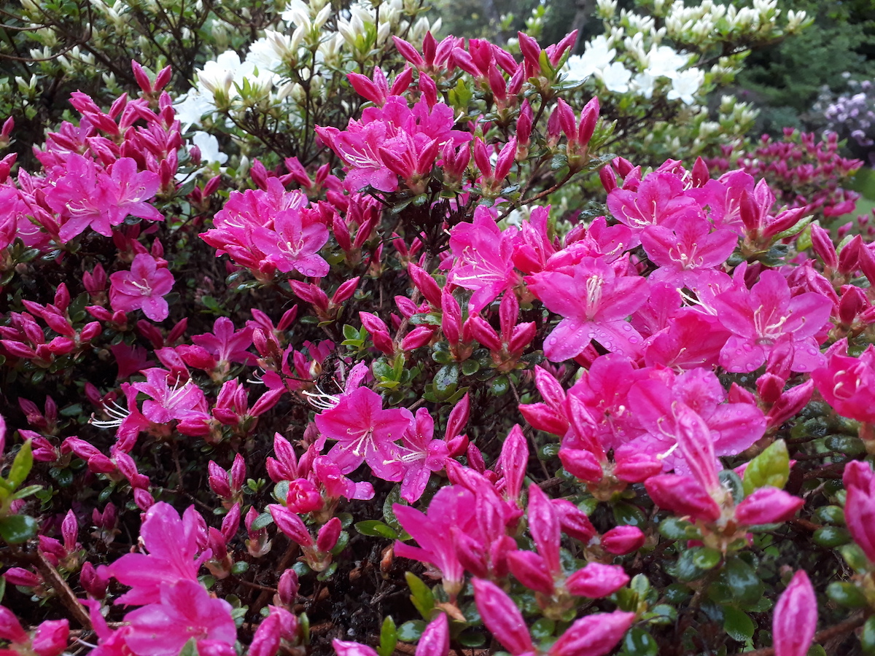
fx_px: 682
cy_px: 328
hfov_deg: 65.3
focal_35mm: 27
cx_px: 438
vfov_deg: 51.4
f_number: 1.9
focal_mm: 3.6
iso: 100
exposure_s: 1/33
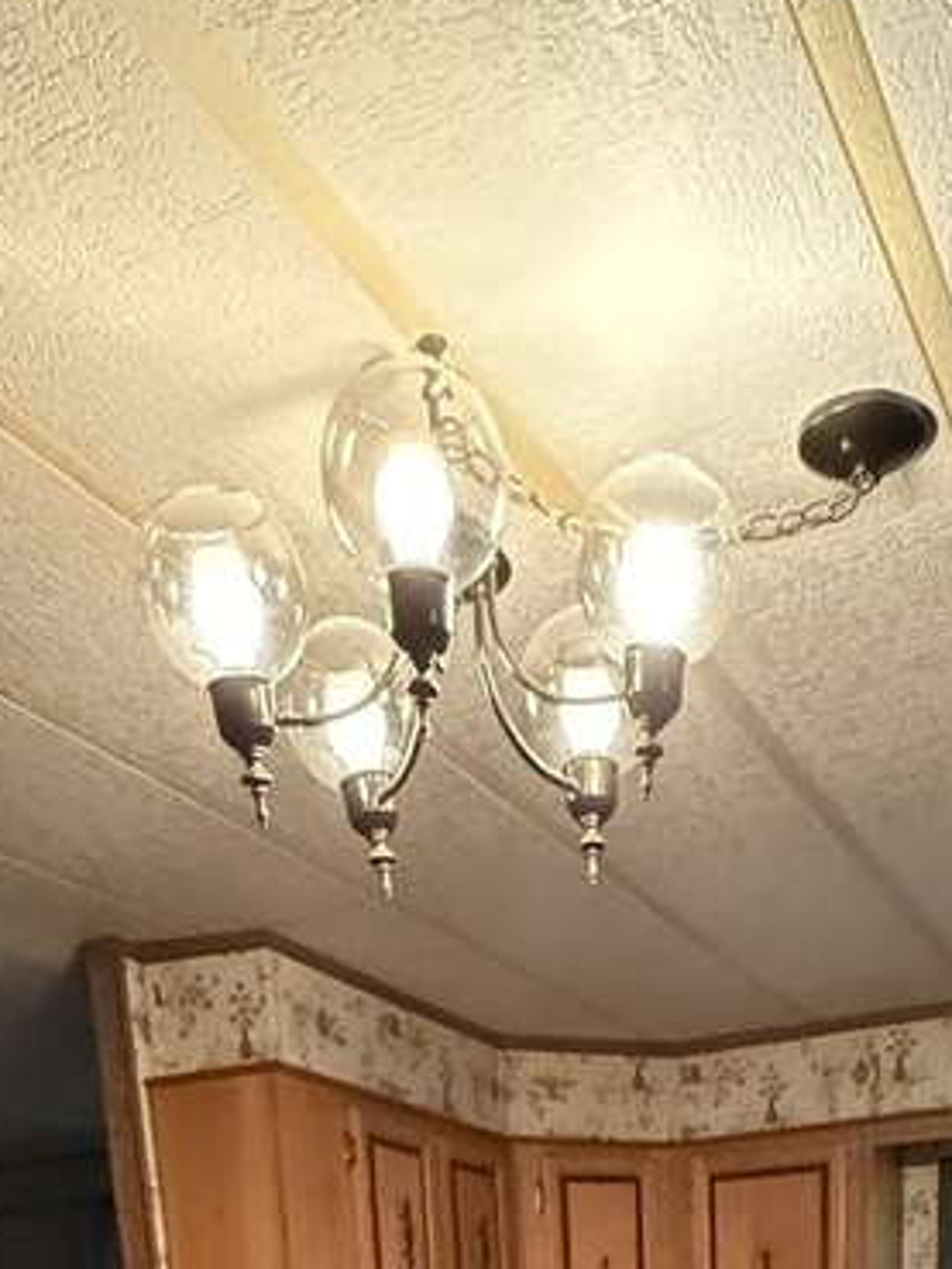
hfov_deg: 34.7
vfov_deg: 30.1
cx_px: 653
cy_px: 1833
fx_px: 1503
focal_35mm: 41
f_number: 2.2
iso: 1250
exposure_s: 1/60
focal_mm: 2.22
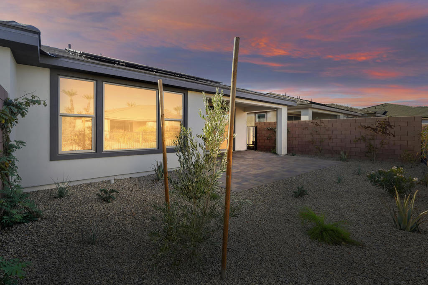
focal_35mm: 15
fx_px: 178
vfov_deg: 77.3
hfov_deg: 100.4
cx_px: 214
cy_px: 142
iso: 250
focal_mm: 15
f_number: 8
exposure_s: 1/200
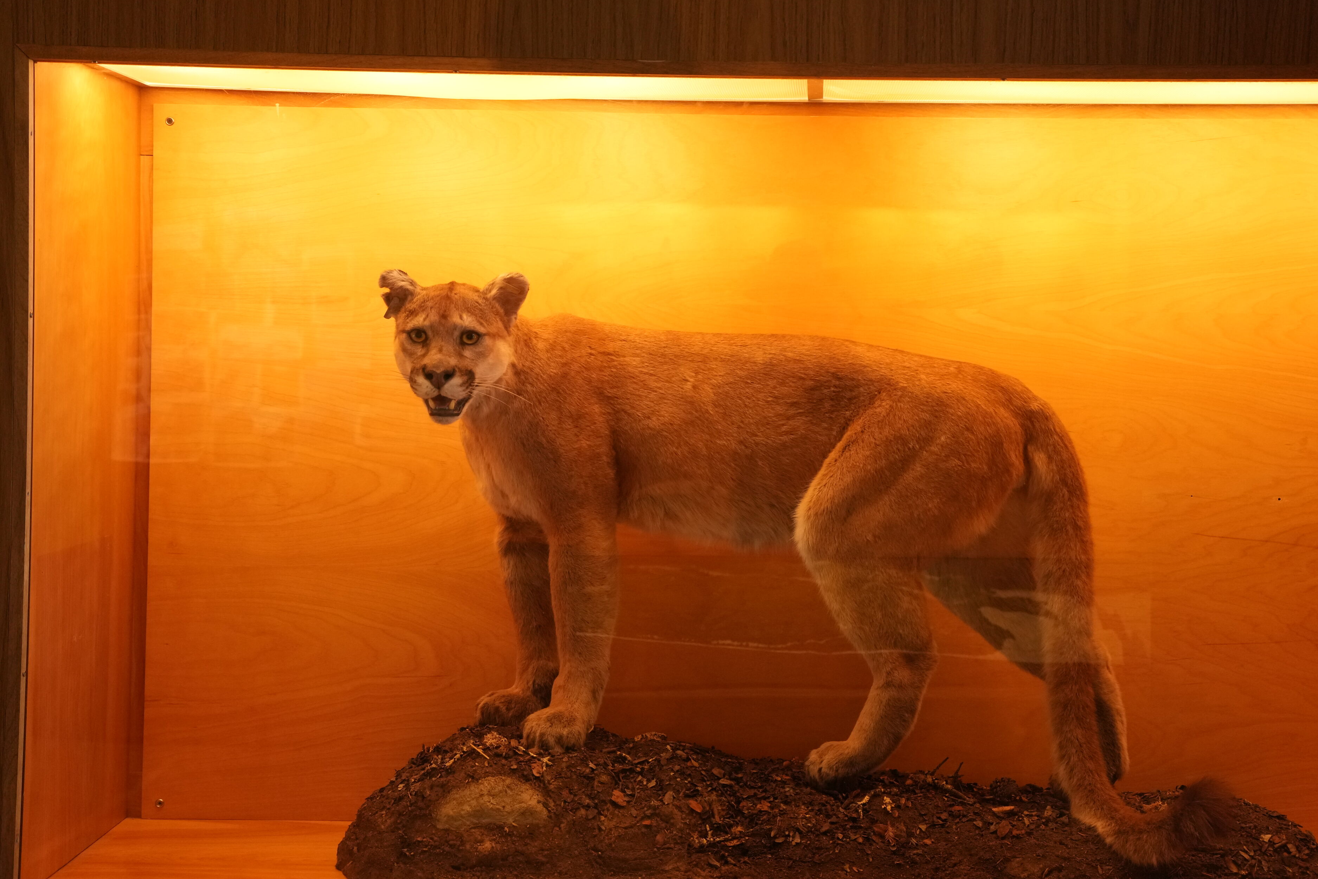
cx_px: 681
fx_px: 2489
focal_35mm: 68
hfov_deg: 29.7
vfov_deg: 20.0
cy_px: 381
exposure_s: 1/160
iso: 2500
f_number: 4.5
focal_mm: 59
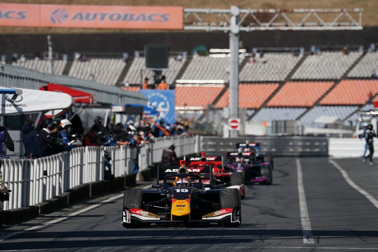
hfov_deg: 3.4
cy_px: 126
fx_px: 6300
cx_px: 189
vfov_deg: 2.3
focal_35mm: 600
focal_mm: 600
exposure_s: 1/800
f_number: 10
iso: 200
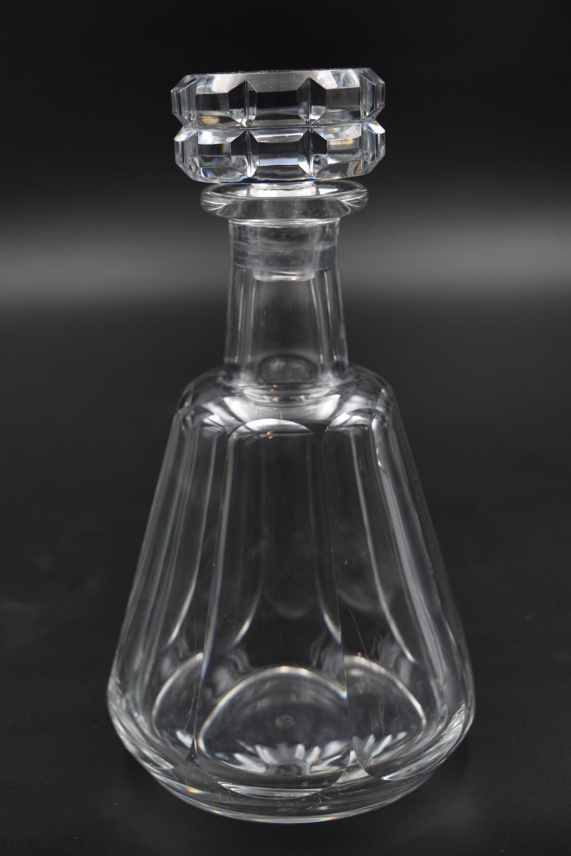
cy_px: 428
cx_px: 286
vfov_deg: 37.9
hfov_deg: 25.8
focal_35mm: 52
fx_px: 1249
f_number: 5.6
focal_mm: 35
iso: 400
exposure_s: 1/125
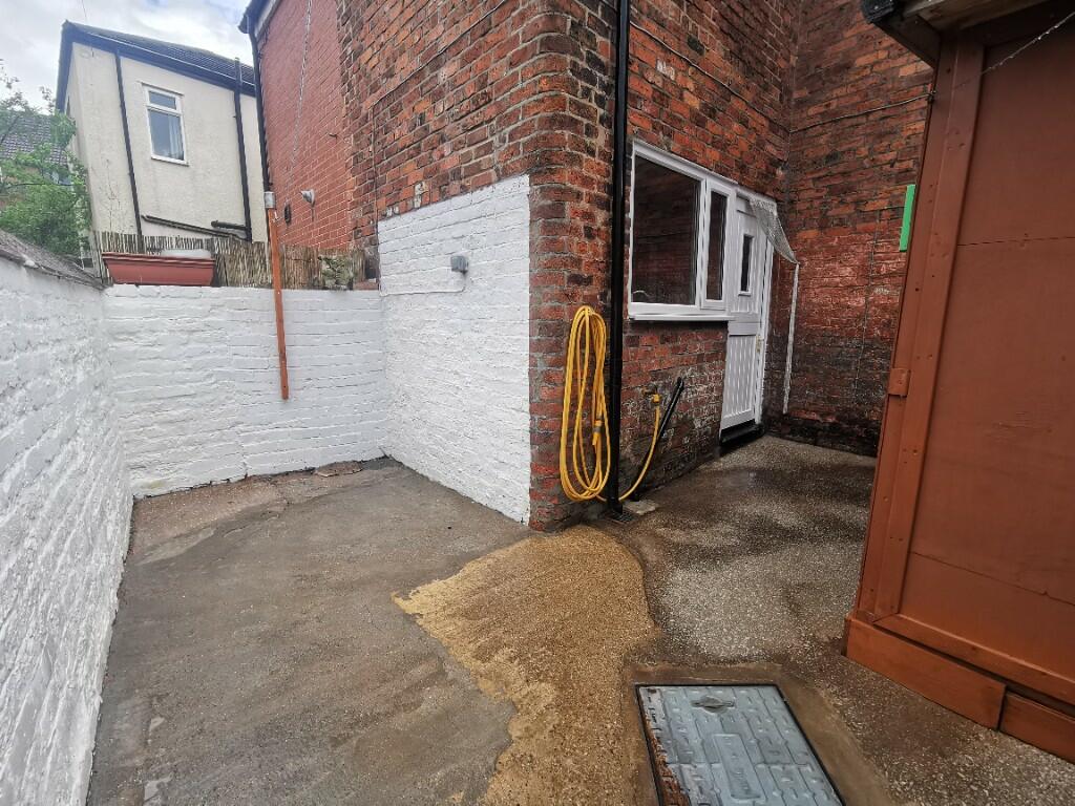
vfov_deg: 74.7
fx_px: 528
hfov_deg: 91.0
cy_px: 403
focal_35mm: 17
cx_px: 538
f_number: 2.2
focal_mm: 2.26
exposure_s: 1/299
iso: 50
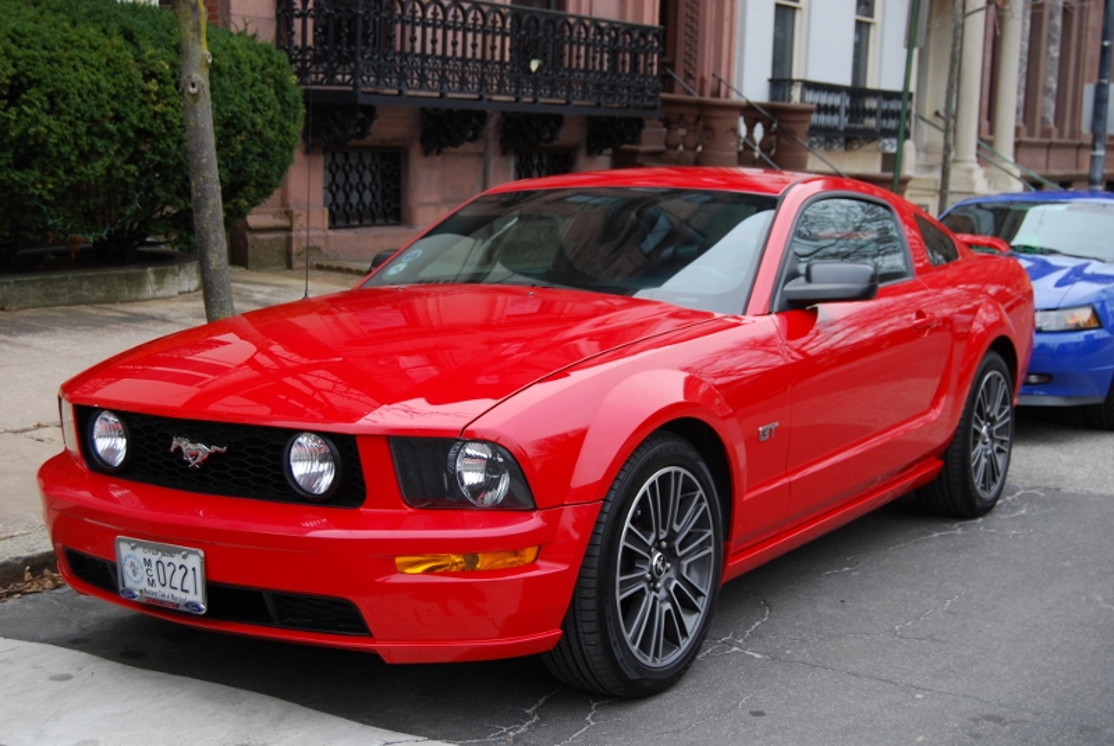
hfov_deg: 38.8
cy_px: 373
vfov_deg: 26.6
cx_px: 557
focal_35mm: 51
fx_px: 1580
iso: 100
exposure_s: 1/125
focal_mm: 34
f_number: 5.6
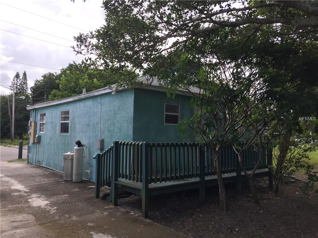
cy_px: 119
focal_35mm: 29
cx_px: 159
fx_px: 266
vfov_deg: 48.2
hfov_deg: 61.7
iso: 32
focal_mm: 4.15
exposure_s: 1/860
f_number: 2.2
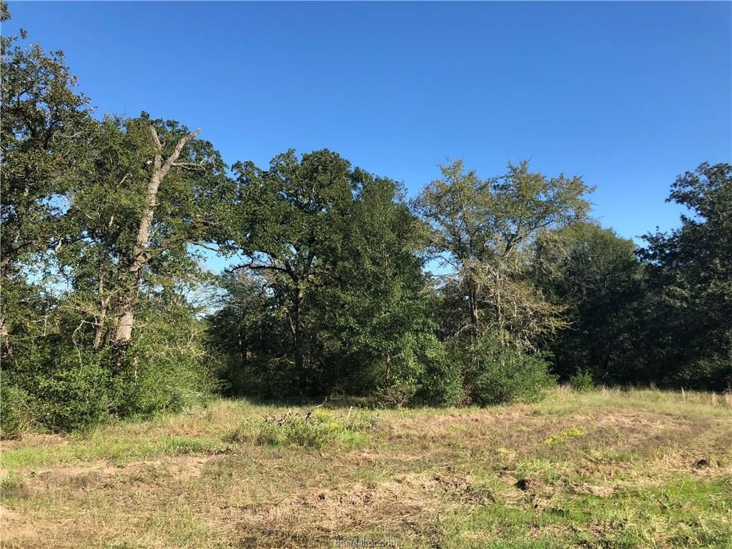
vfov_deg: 49.7
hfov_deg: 63.4
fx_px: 592
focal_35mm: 28
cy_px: 274
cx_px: 366
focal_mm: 4
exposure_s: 1/1000
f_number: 1.8
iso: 20
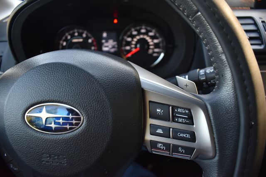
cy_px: 88
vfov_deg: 48.0
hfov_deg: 67.4
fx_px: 200
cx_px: 133
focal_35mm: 27
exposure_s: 1/160
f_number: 3.5
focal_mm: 18
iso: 800
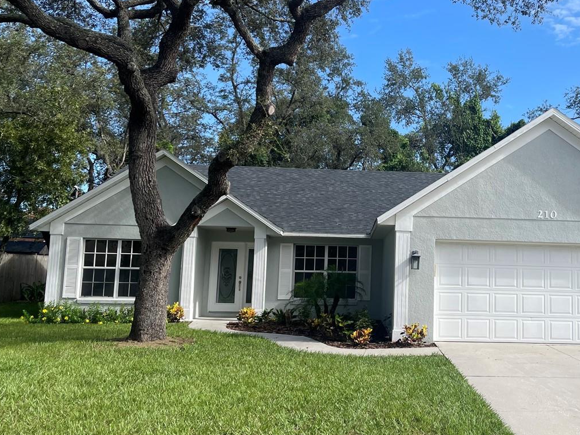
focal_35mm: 41
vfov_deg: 35.1
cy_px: 186
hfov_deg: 44.5
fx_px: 687
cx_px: 422
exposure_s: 1/2353
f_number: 1.6
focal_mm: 4.2
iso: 32
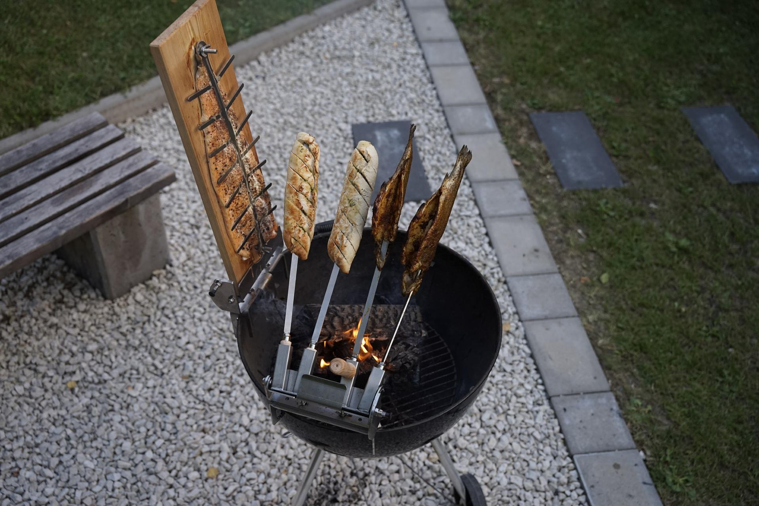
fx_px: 845
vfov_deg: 33.3
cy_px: 253
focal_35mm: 40
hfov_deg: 48.4
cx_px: 380
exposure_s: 1/250
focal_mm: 40.1
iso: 640
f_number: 3.2
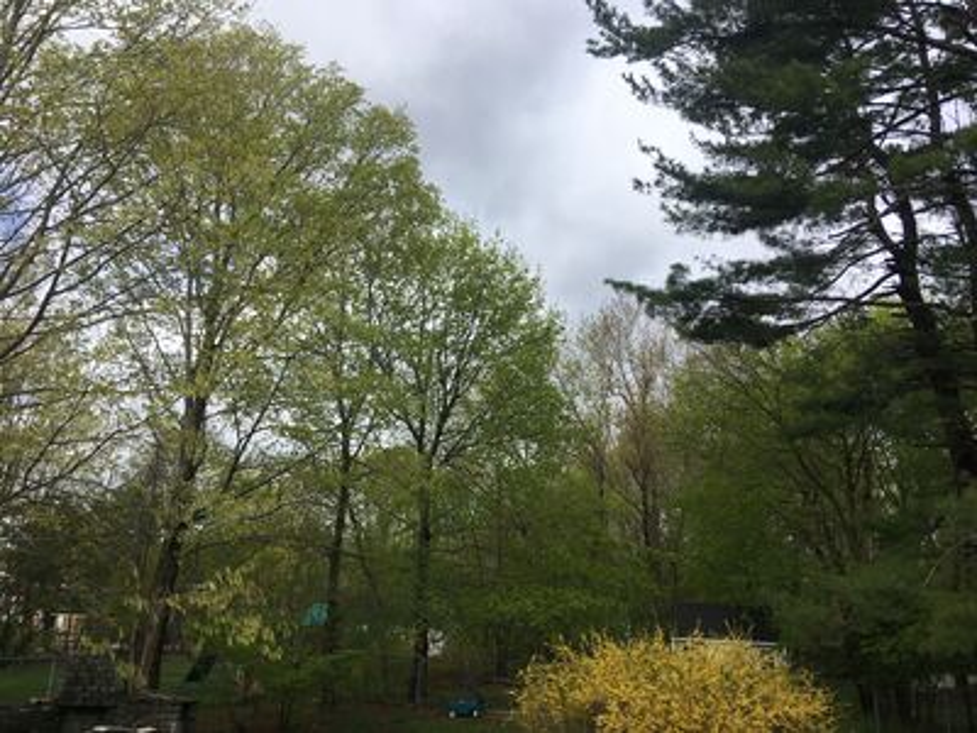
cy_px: 366
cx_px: 488
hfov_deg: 61.7
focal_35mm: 29
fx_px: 818
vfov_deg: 48.2
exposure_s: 1/1261
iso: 25
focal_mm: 4.15
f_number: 2.2
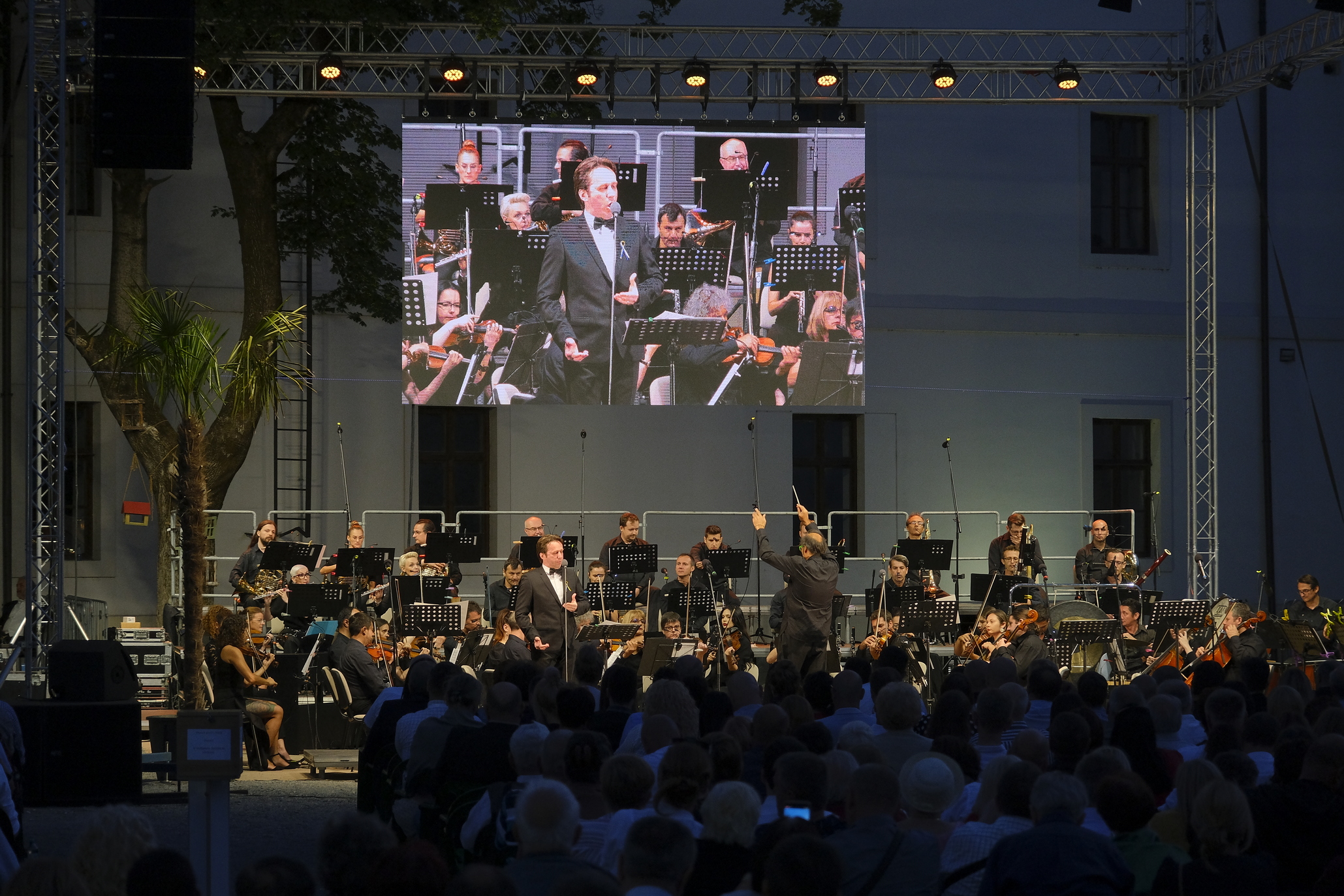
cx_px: 672
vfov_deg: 11.4
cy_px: 448
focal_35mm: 120
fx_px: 4480
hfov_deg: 17.1
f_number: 4
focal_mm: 80
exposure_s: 1/125
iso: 1250
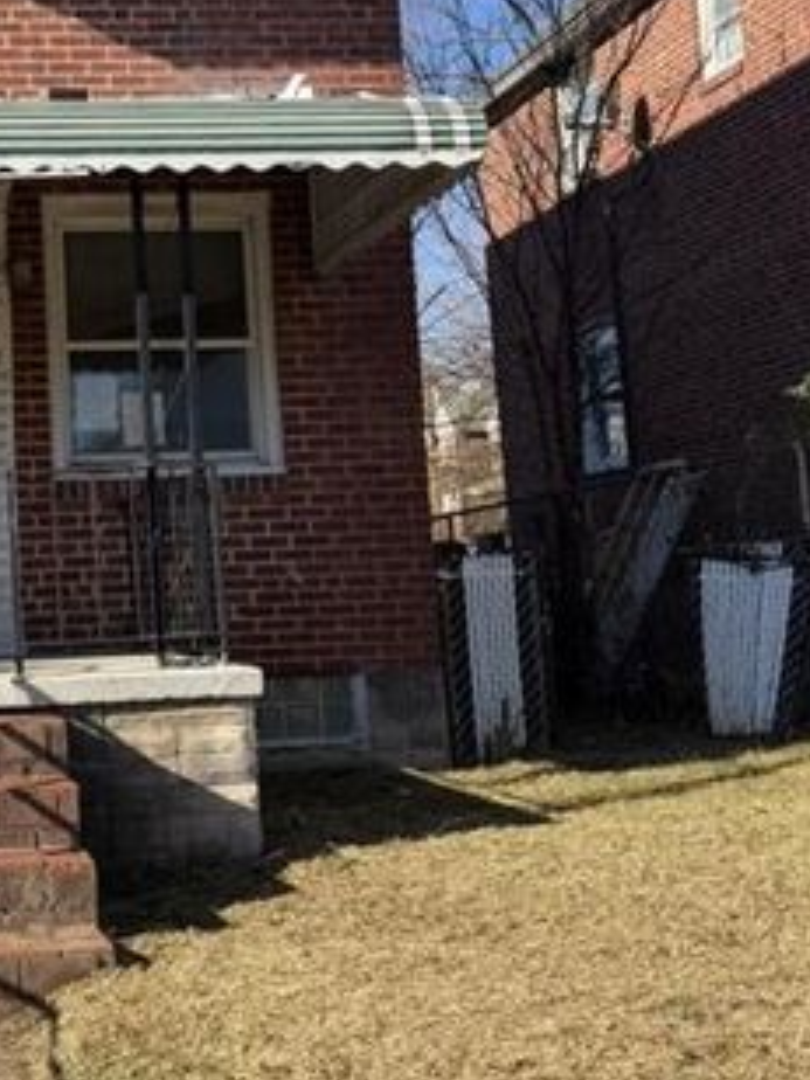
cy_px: 401
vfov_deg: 36.6
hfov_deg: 26.6
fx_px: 1622
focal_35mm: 52
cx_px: 14
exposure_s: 1/2525
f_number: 1.78
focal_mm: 6.76
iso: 80
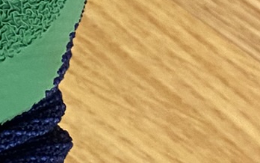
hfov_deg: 12.3
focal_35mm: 162
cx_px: -119
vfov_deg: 7.9
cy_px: -99
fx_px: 1149
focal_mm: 4.25
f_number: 1.8
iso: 400
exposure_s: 1/50
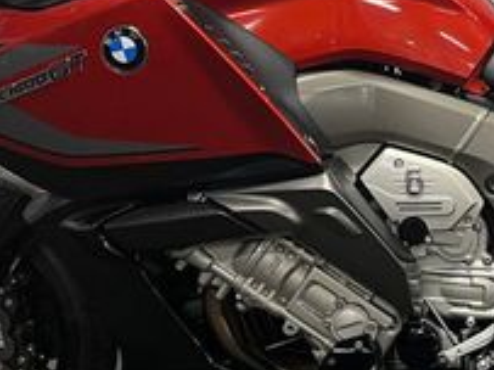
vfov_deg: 17.9
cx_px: 499
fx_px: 1170
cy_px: 122
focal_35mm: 82
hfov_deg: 22.9
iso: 100
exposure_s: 1/50
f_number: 1.6
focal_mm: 5.1
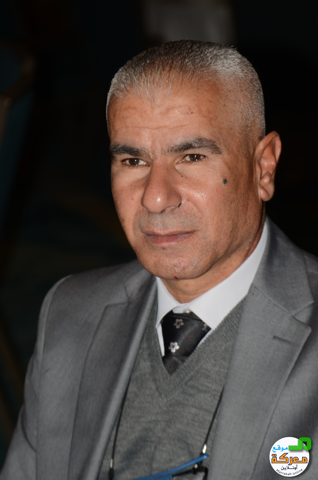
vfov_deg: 13.7
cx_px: 159
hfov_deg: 9.1
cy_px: 240
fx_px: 1996
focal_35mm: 150
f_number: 4.5
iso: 125
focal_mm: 100
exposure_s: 1/250
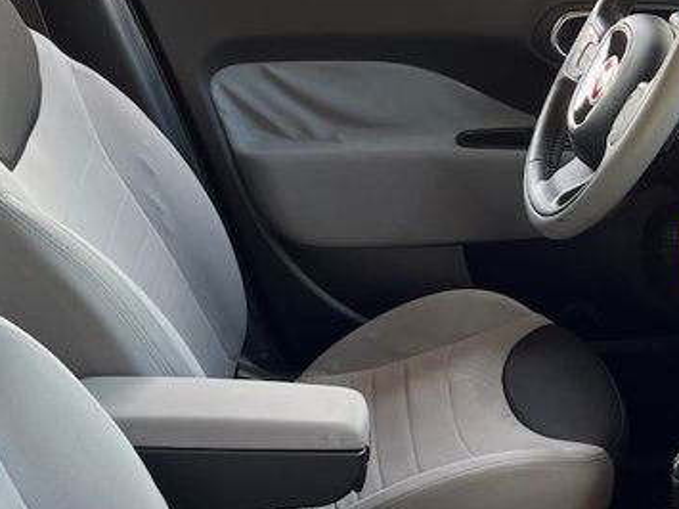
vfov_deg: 19.4
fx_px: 1471
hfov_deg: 25.9
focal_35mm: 75
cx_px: 453
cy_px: 404
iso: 80
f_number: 1.5
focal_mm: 5.7
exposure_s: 1/121
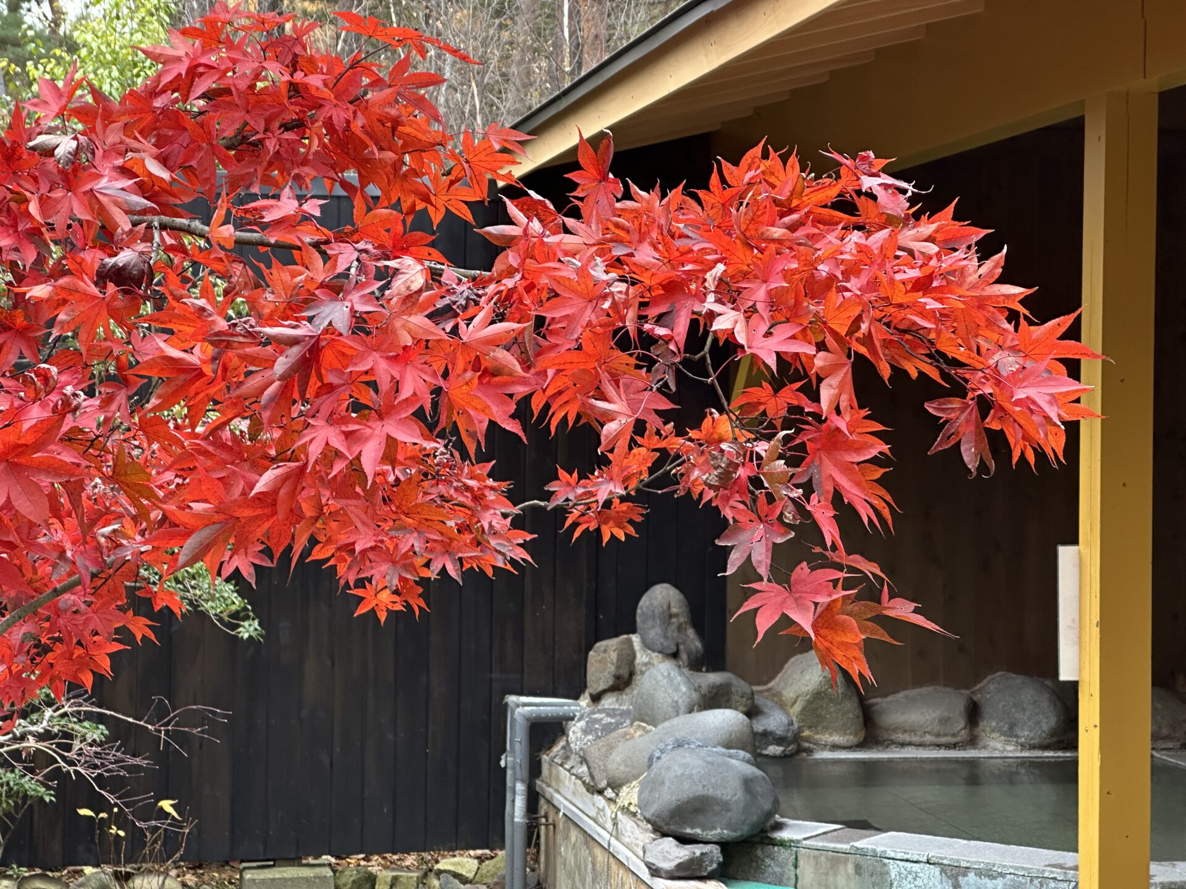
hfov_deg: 25.3
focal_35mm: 77
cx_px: 593
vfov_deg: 19.1
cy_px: 444
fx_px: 2638
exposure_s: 1/99
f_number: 2.8
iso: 125
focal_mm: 9
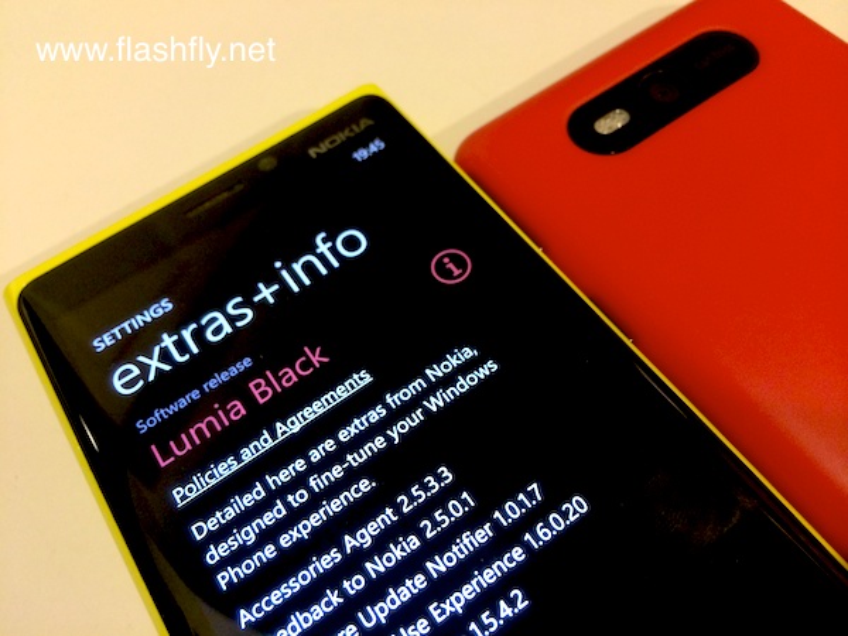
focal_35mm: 30
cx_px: 424
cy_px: 318
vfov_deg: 46.8
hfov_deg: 60.0
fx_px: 735
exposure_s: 1/17
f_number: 2.2
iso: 320
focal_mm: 4.12
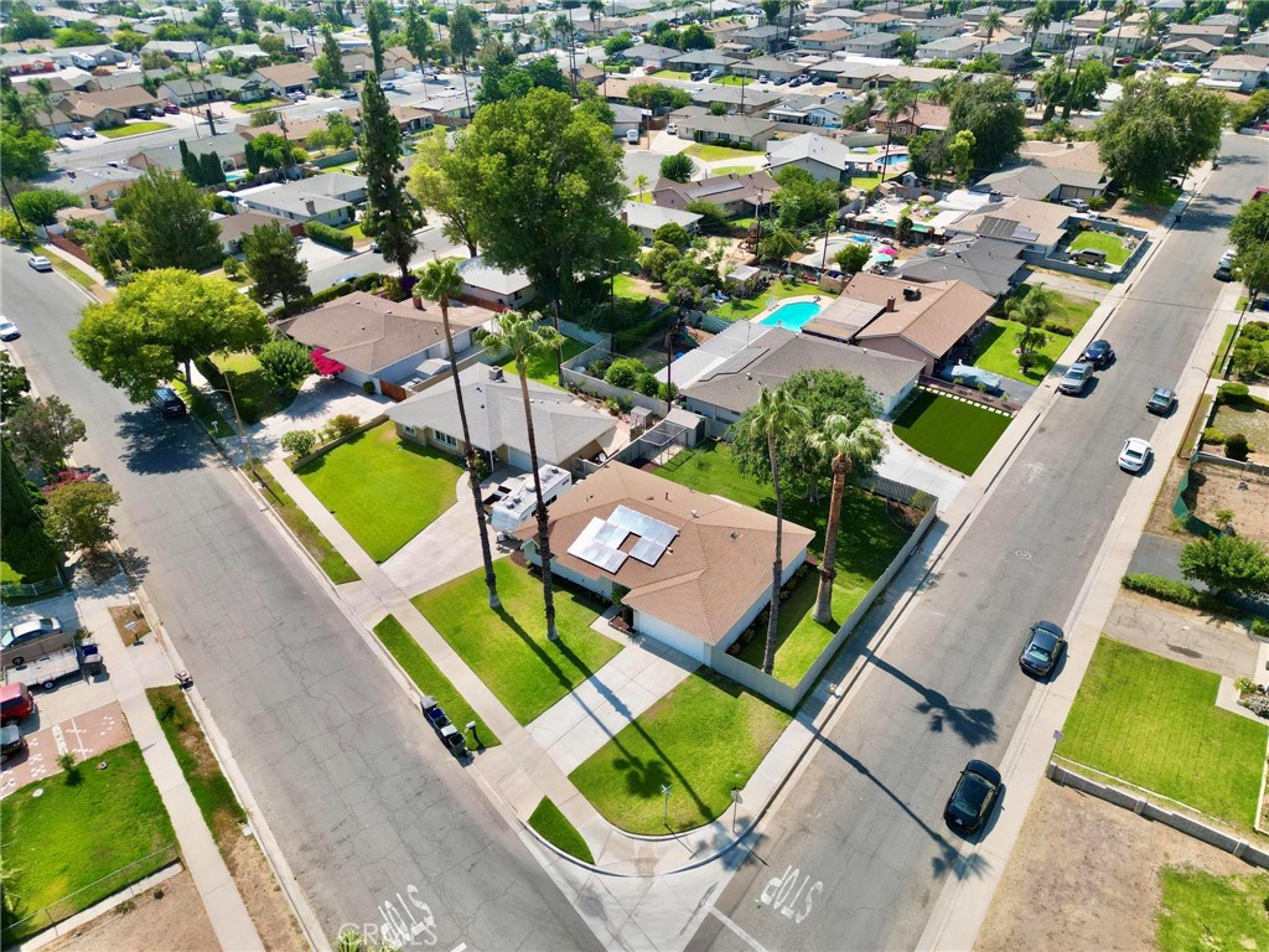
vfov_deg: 56.8
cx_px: 634
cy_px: 476
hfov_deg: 71.6
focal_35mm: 24
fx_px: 880
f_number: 1.7
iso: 140
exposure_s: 1/180
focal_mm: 6.72
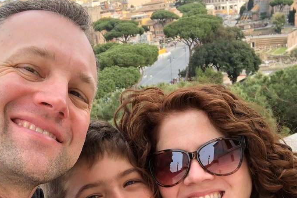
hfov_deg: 31.8
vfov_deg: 20.7
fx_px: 520
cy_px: 205
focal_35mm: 63
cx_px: 122
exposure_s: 1/152
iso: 20
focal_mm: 2.87
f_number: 2.2
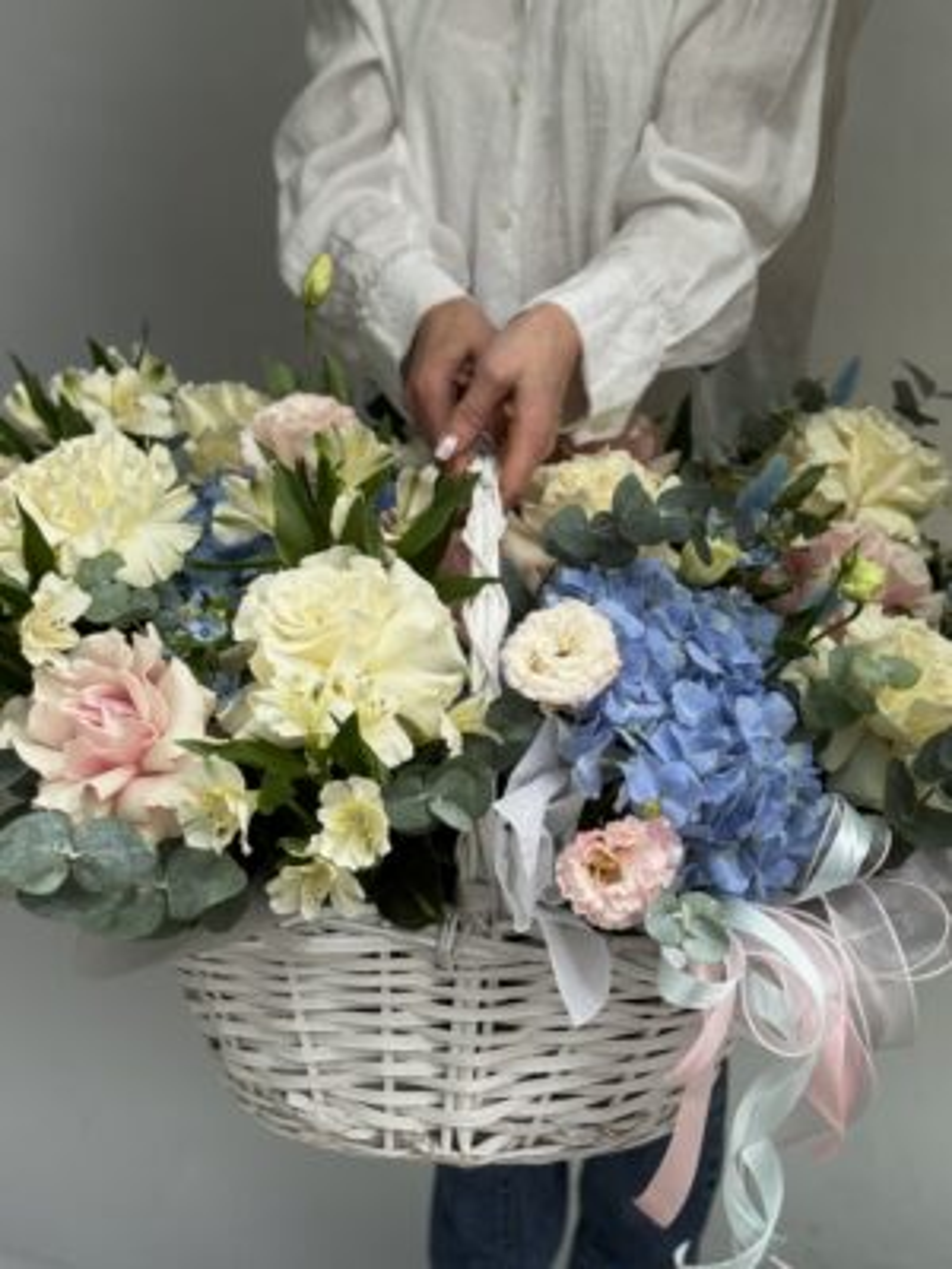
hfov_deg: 30.3
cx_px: 476
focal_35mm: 48
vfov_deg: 39.7
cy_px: 634
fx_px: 1760
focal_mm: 6.76
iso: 100
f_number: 1.78
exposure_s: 1/69
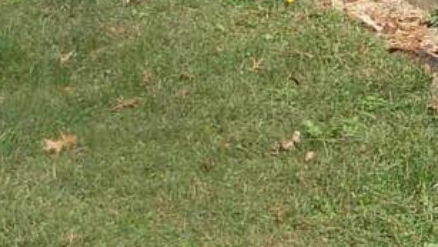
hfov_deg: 10.6
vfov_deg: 6.2
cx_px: 692
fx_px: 2254
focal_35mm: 194
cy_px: -184
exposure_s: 1/939
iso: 79
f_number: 2.9
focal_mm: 6.3
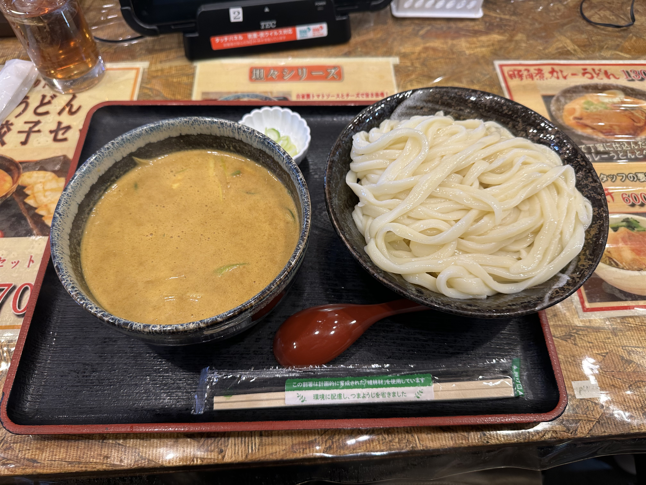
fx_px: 448
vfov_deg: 56.8
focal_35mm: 24
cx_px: 323
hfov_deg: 71.6
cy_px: 242
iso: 125
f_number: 1.78
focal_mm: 6.86
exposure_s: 1/50
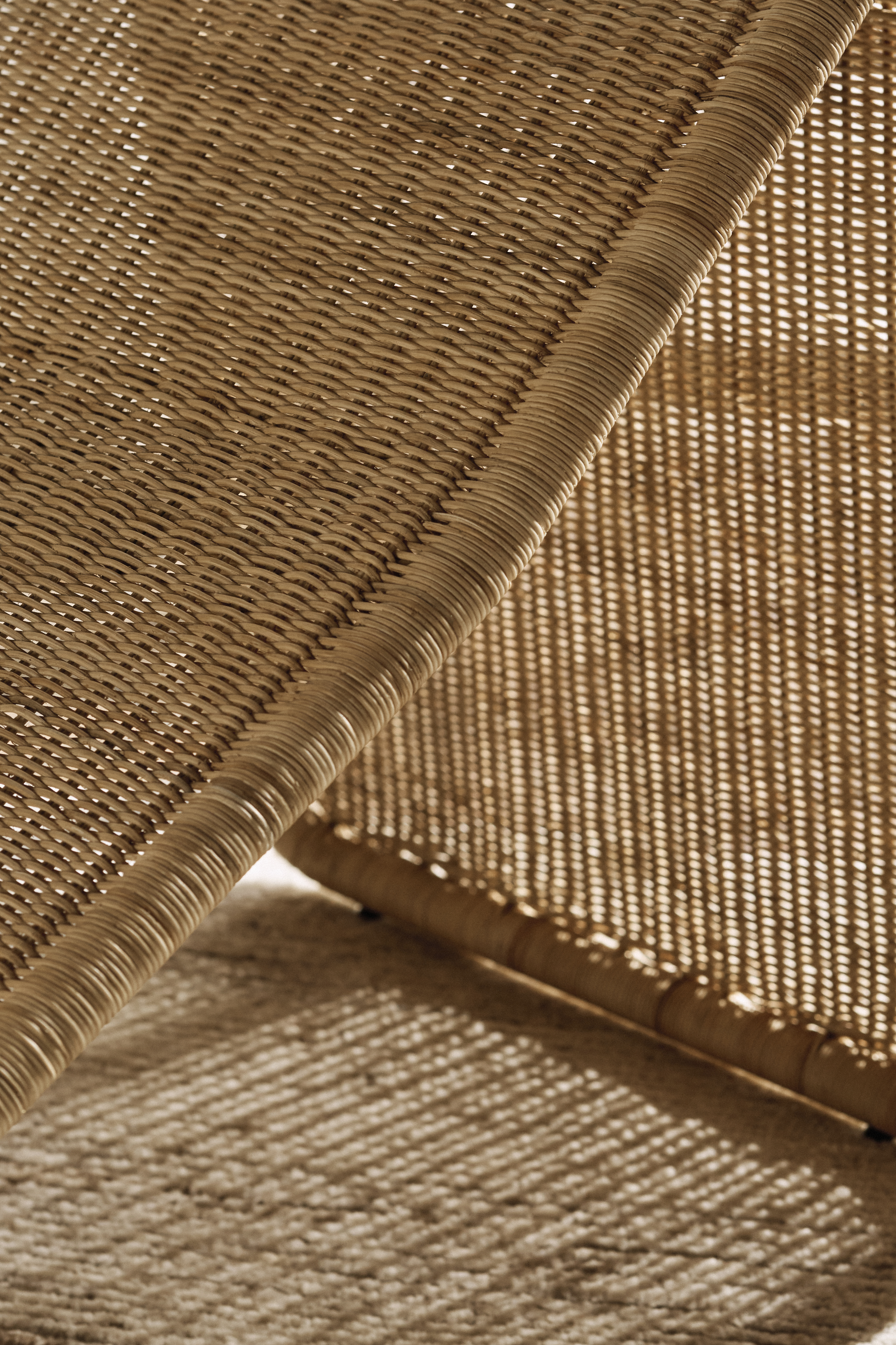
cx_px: 529
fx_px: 4667
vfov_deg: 16.4
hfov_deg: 11.0
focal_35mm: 125
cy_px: 568
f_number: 5.6
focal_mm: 85
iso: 640
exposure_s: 1/125
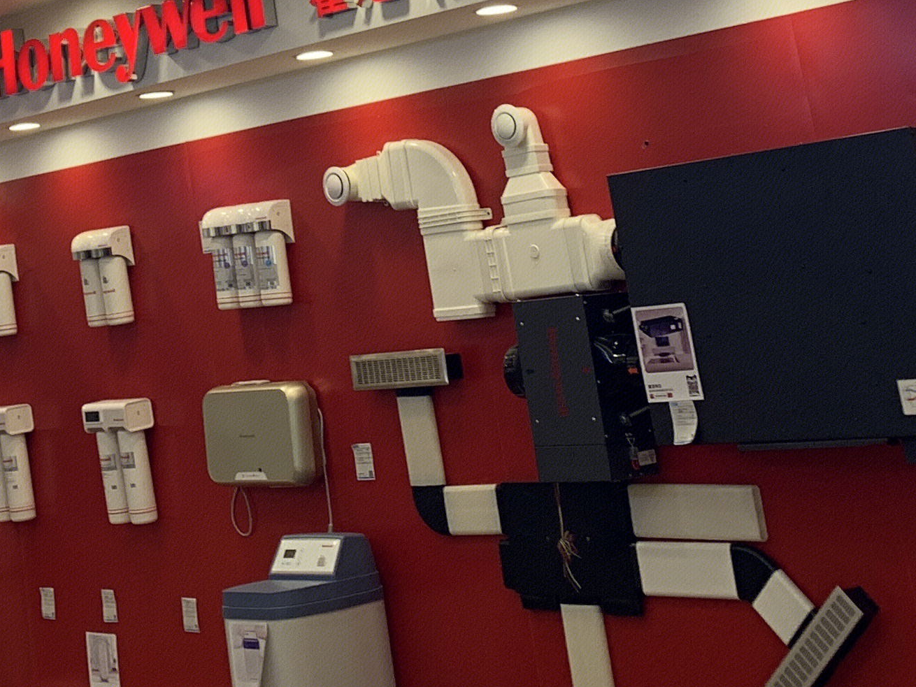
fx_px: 2117
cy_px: -294
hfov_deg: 23.6
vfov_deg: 17.0
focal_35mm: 80
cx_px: 43
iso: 40
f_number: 1.8
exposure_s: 1/100
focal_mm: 4.25
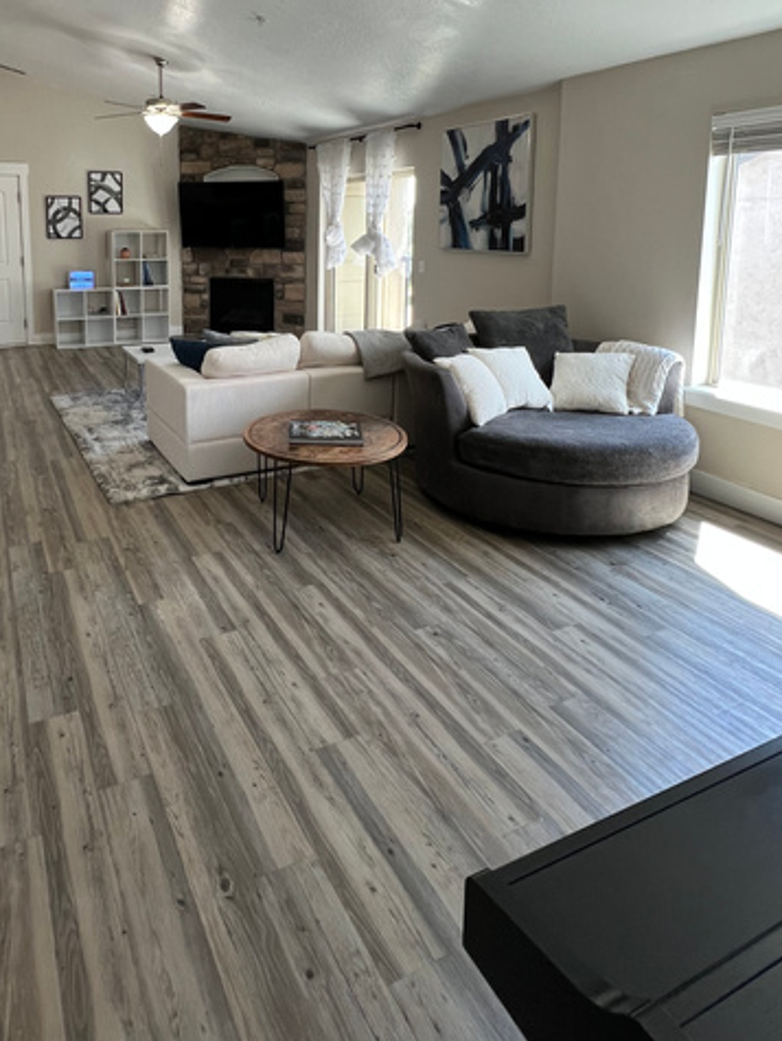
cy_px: 305
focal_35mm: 21
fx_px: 632
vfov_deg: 75.1
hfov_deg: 61.8
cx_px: 254
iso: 125
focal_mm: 1.57
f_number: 1.8
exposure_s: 1/120
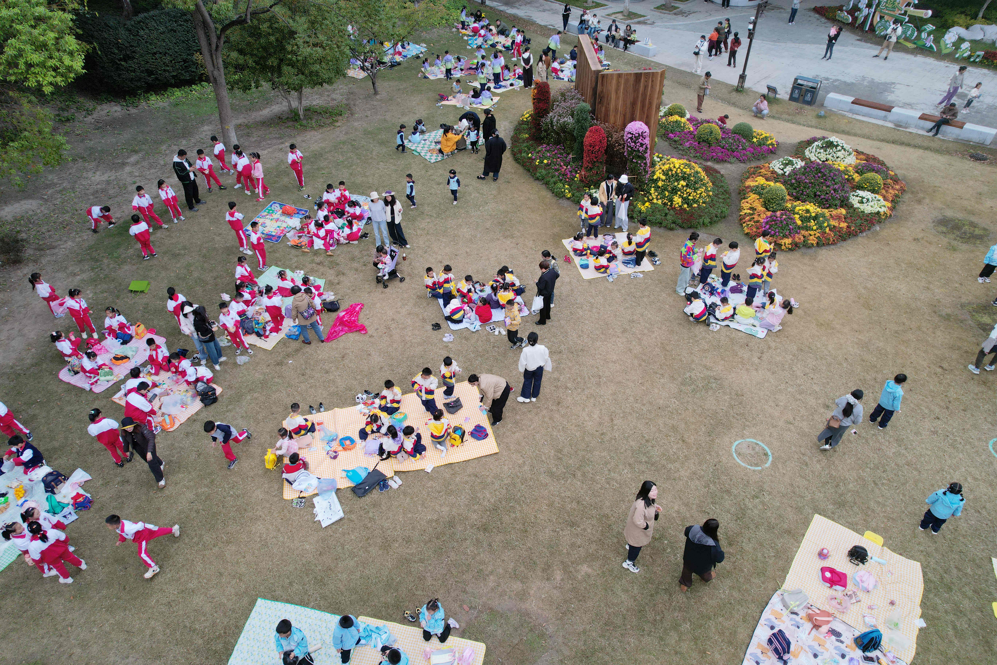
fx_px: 609
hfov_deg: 78.6
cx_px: 498
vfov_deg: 57.2
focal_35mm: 22
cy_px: 332
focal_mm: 8.38
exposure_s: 1/1000
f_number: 2.8
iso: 150
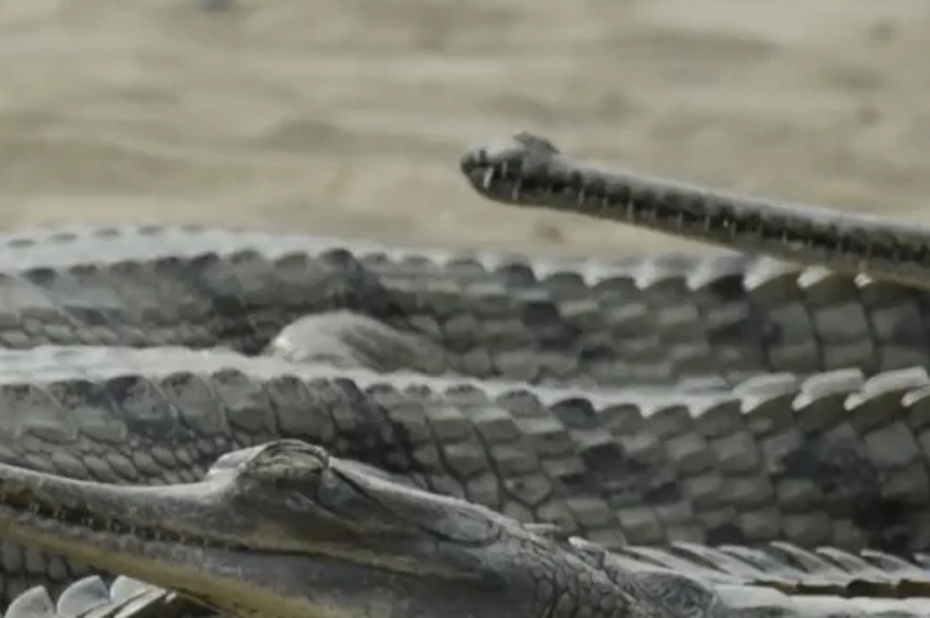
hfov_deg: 1.4
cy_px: 575
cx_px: -771
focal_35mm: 1464
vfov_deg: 0.9
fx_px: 37784
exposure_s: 1/800
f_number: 14
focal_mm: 300
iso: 1250
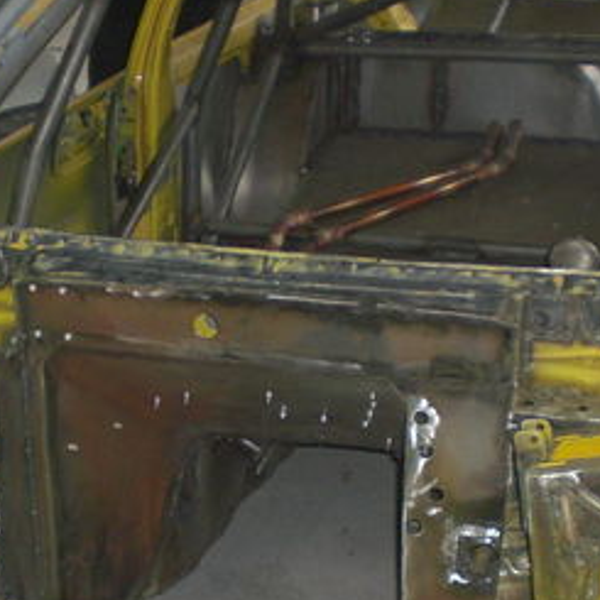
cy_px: 458
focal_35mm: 83
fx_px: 1628
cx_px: 201
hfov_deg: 20.8
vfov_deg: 20.7
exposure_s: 1/60
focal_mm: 6.3
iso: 200
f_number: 3.1
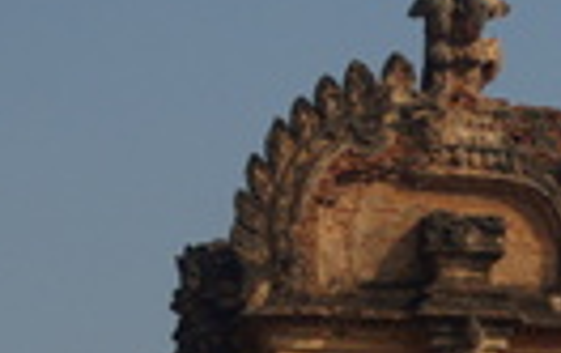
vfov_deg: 3.9
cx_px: 438
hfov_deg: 6.3
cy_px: 810
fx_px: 5107
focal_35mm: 333
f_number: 6.7
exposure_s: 1/125
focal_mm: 45
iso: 100
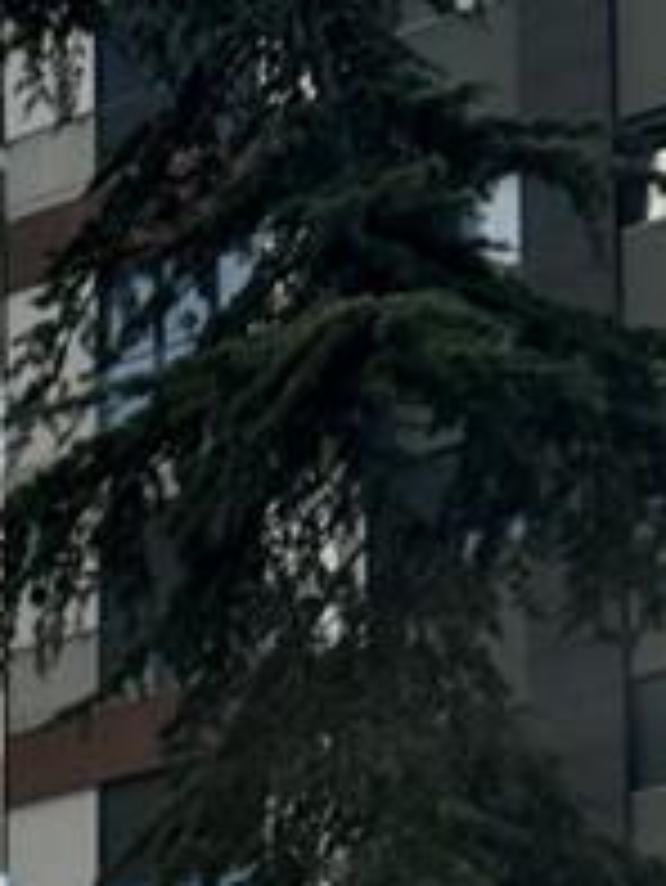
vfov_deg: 10.9
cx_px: -549
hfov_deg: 9.0
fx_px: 4049
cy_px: 1979
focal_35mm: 158
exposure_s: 1/3155
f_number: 1.78
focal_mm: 6.86
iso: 80
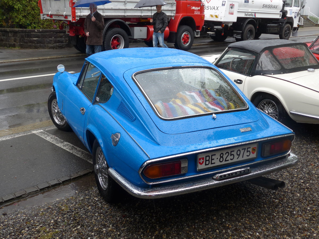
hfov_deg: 47.9
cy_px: 120
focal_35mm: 39
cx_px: 160
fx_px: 359
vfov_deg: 36.8
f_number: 2.8
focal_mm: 8
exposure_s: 1/160
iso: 80
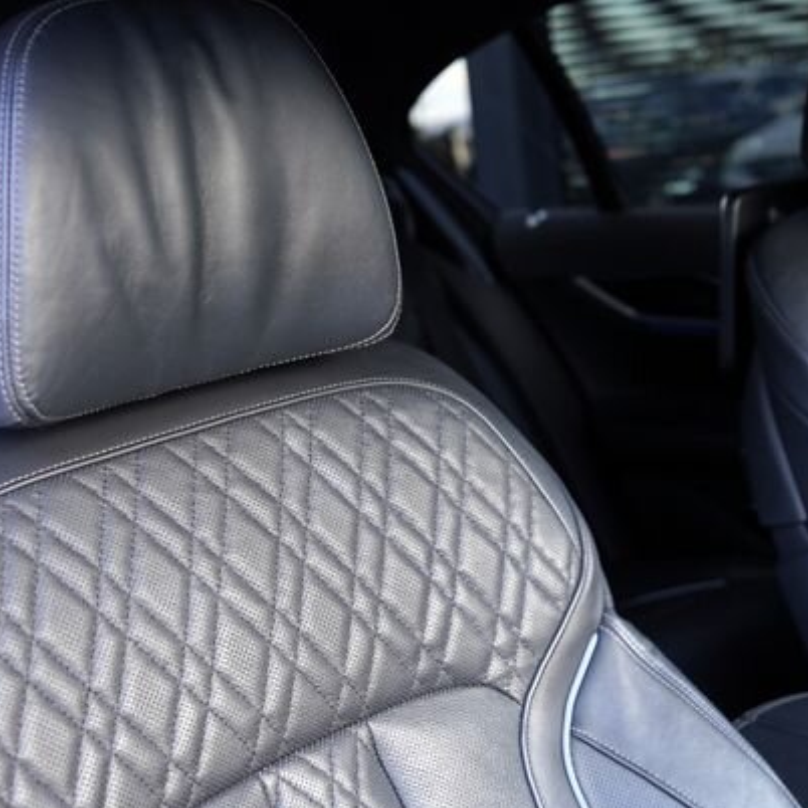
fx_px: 1373
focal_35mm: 52
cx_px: 500
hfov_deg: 32.6
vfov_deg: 32.4
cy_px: 556
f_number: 2.8
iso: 125
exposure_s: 1/30
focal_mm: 24
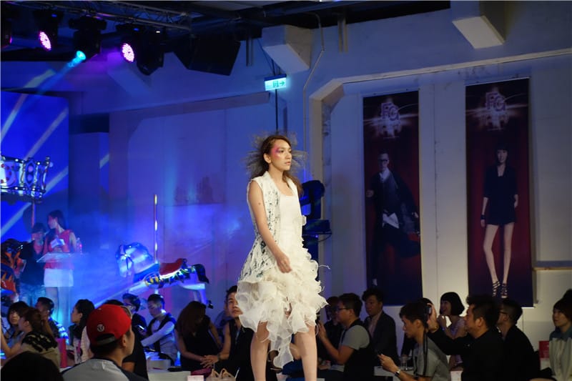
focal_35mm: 100
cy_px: 190
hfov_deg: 20.4
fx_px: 1588
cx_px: 286
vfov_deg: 13.7
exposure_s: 1/125
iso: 800
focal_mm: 37.1
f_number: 4.9
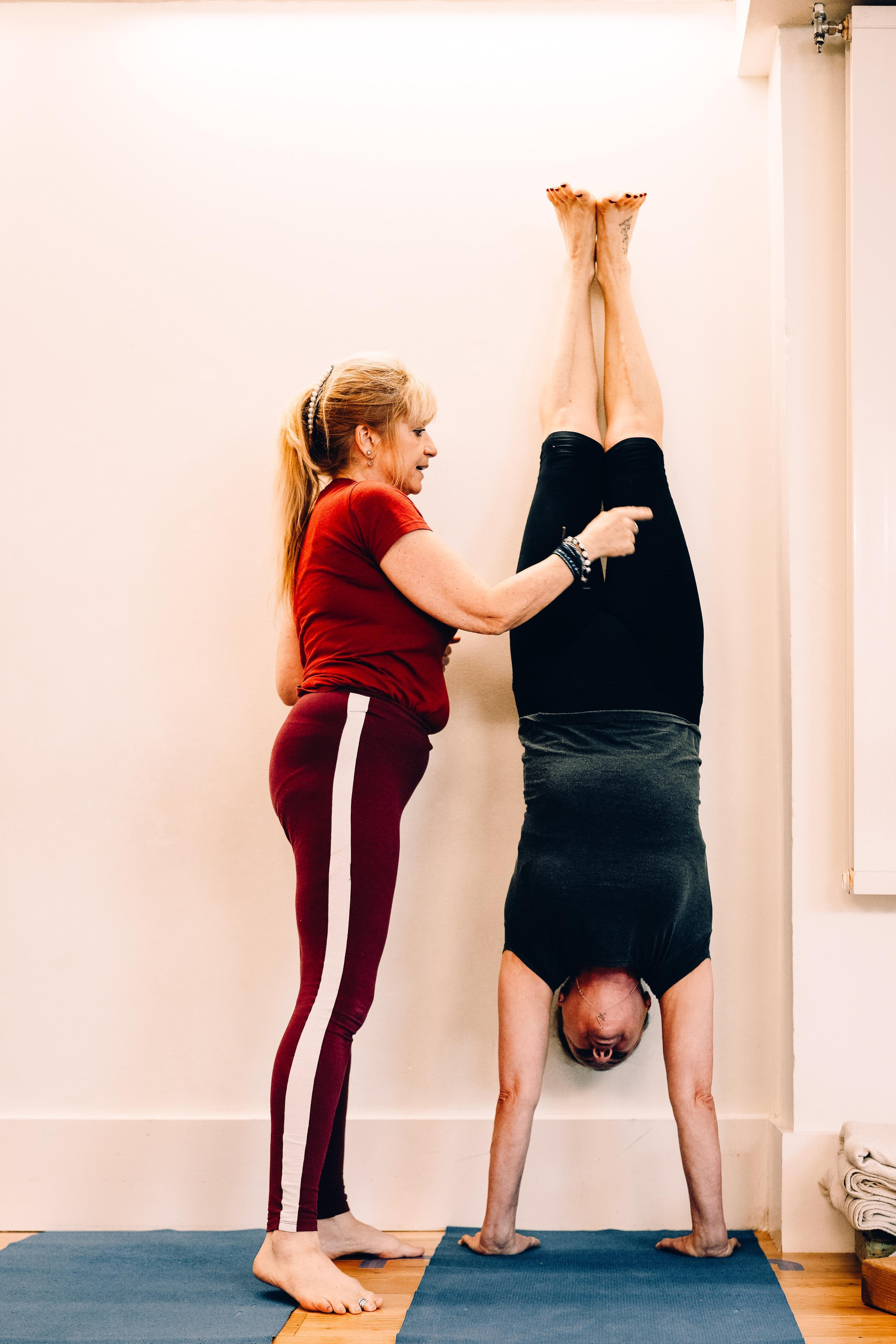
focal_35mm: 35
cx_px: 448
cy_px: 672
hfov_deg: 37.9
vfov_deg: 54.4
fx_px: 1307
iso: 160
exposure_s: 1/80
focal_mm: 35
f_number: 1.4
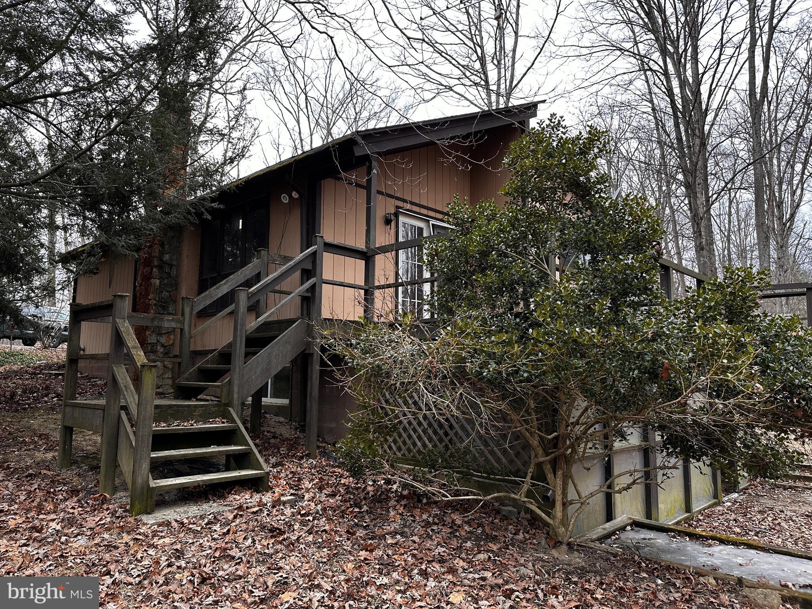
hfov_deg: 71.6
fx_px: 563
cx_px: 406
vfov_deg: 56.8
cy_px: 304
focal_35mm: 24
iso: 80
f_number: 1.78
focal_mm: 6.86
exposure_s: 1/229
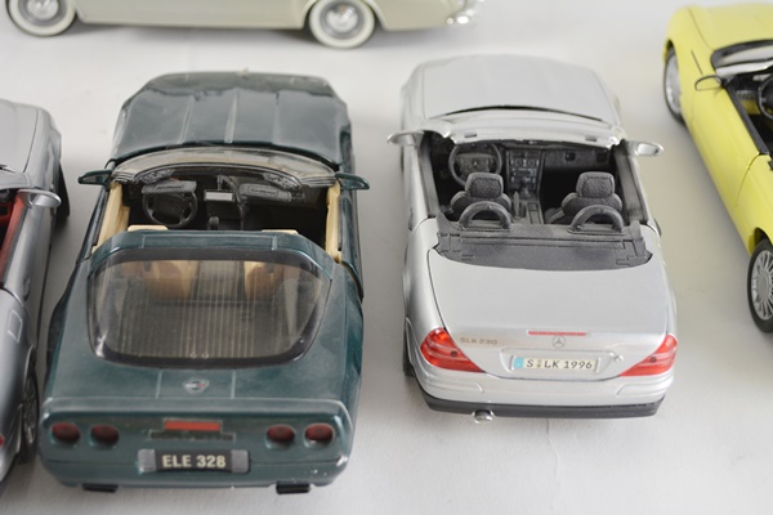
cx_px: 386
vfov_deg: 25.1
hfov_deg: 36.9
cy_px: 258
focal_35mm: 54
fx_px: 1159
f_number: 5
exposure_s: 1/60
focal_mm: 36
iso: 450
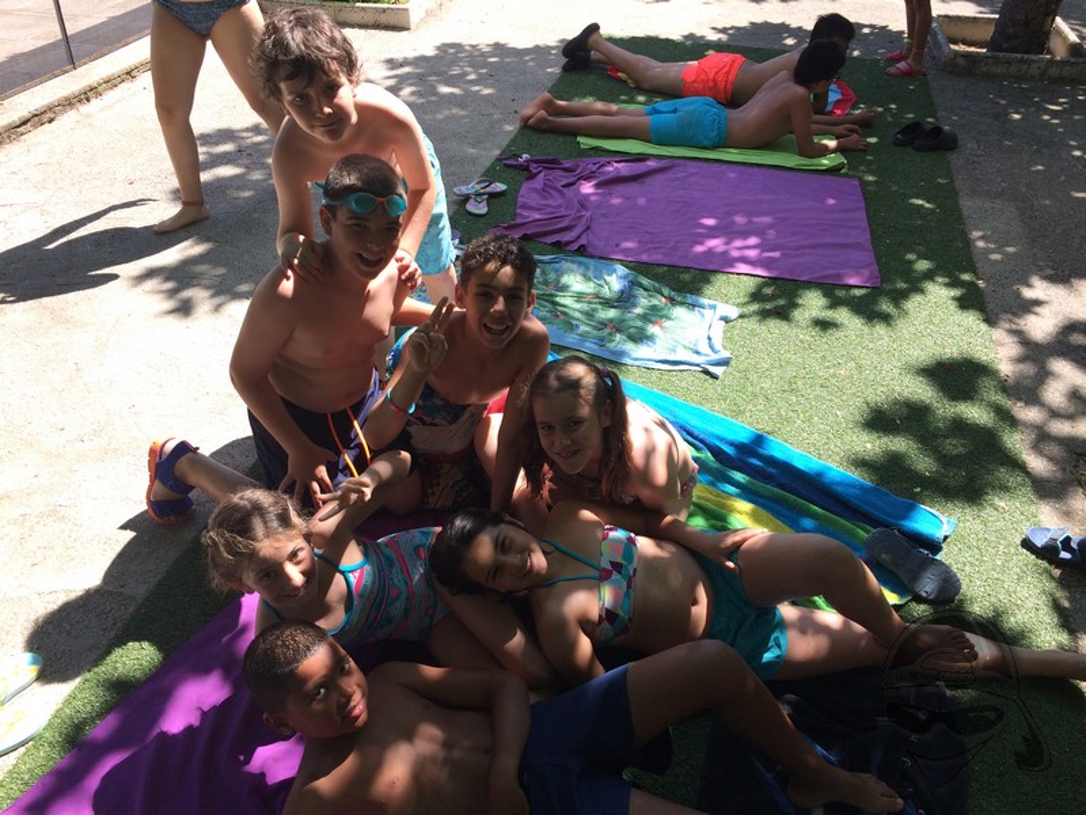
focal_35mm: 29
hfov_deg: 61.7
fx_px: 910
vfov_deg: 48.2
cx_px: 543
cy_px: 408
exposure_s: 1/641
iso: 32
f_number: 2.2
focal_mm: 4.15
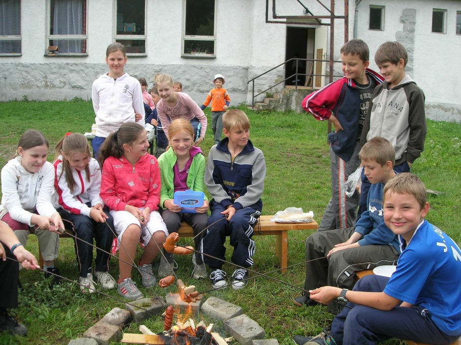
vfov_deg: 37.7
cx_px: 230
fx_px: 506
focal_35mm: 38
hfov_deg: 49.0
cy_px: 172
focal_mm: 7.8
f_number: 4.8
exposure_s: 1/180
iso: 64
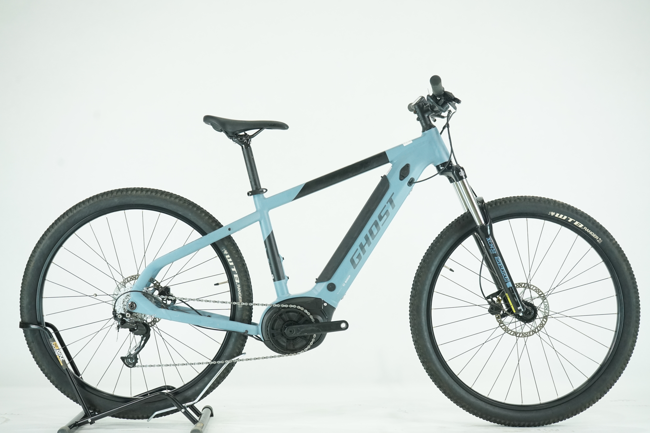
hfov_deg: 36.2
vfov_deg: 24.6
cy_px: 216
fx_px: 993
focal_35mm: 55
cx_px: 325
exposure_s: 1/200
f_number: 6.3
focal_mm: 55
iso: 2500
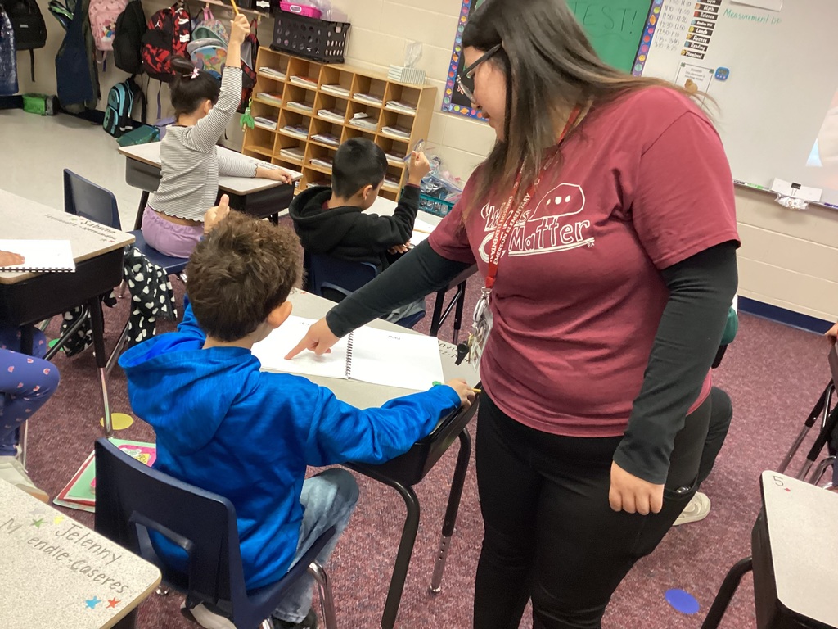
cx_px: 419
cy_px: 314
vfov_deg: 45.4
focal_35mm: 31
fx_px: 750
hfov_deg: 58.4
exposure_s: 1/60
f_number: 2.4
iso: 320
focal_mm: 3.3
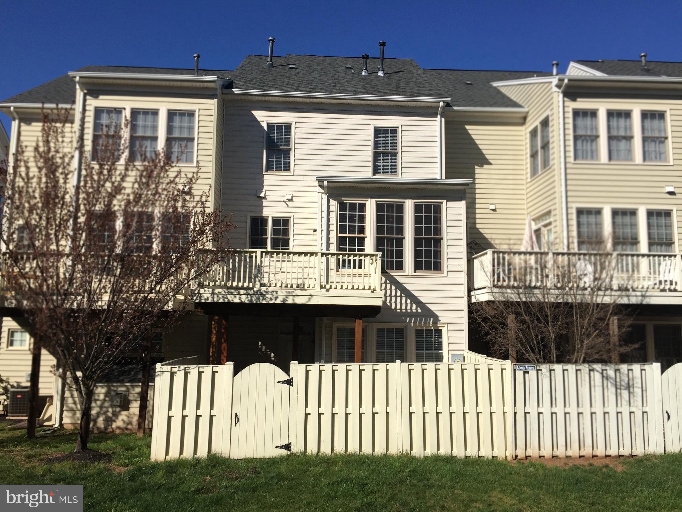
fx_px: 571
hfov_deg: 61.7
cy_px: 256
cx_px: 341
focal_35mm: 29
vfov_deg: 48.2
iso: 32
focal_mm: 4.15
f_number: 2.2
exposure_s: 1/3968
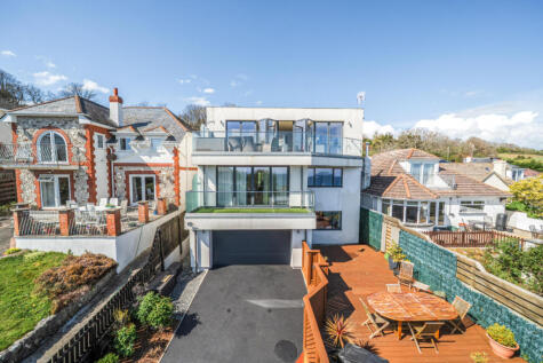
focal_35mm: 13
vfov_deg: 85.5
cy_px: 182
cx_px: 272
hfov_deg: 108.3
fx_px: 196
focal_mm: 13
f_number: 8
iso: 400
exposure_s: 1/800
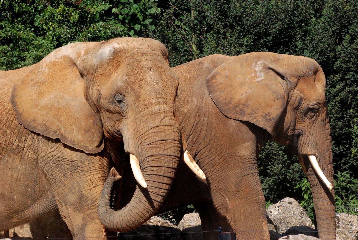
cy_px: 120
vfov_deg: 6.1
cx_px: 179
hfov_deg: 9.1
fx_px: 2240
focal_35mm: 225
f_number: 8
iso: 1600
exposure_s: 1/4000
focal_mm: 150
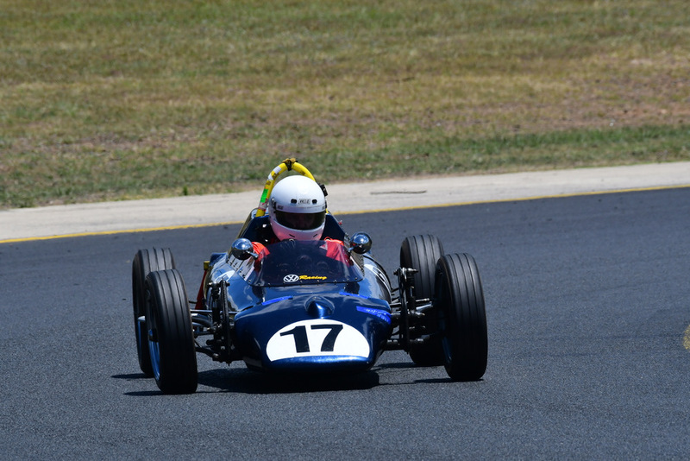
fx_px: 11791
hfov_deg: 3.4
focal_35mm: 615
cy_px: 230
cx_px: 345
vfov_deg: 2.2
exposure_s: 1/640
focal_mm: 410
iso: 320
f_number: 11
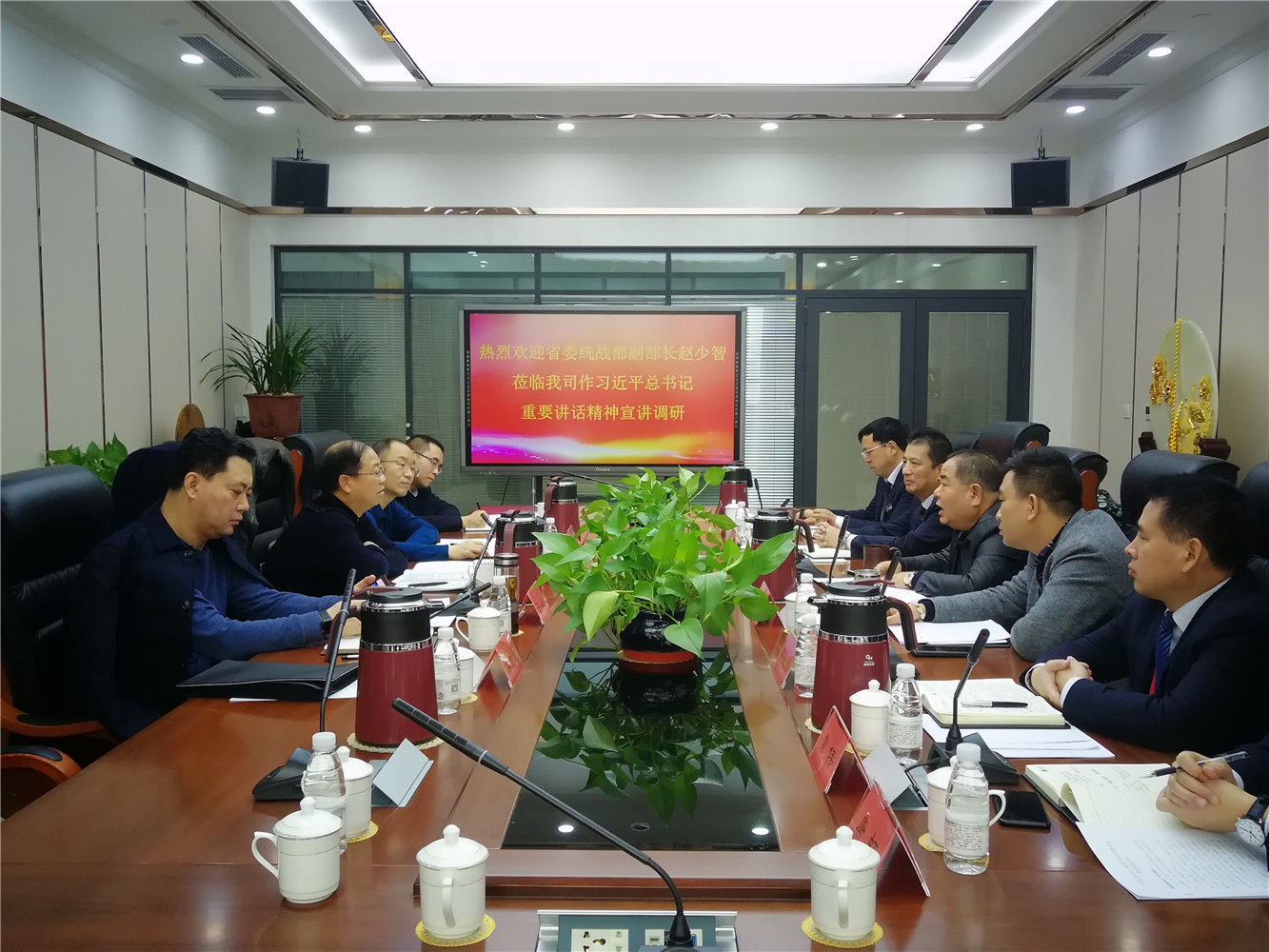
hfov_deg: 58.3
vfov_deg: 45.4
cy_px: 476
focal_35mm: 31
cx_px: 634
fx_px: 1137
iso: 125
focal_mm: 3.83
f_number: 1.8
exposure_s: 1/50
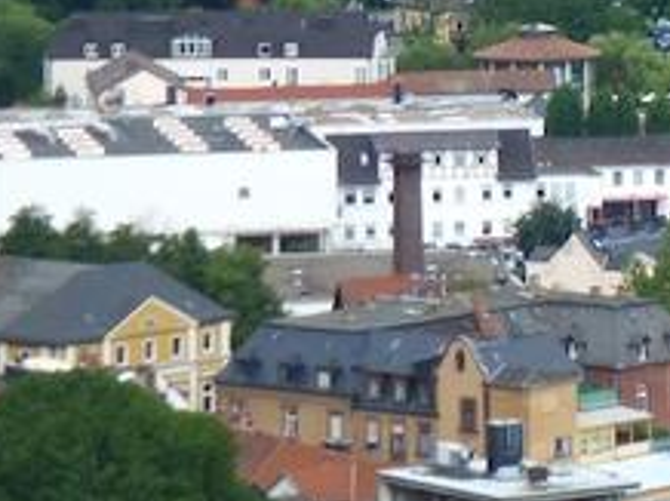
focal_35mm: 458
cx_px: 768
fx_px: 8855
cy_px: -31
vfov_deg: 3.2
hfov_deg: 4.3
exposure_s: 1/160
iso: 100
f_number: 5.3
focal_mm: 25.5
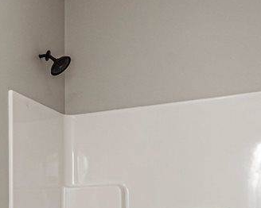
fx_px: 425
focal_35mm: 55
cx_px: -18
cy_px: 202
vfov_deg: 26.3
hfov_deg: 30.9
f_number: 10
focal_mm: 10
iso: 1250
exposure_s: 1/60
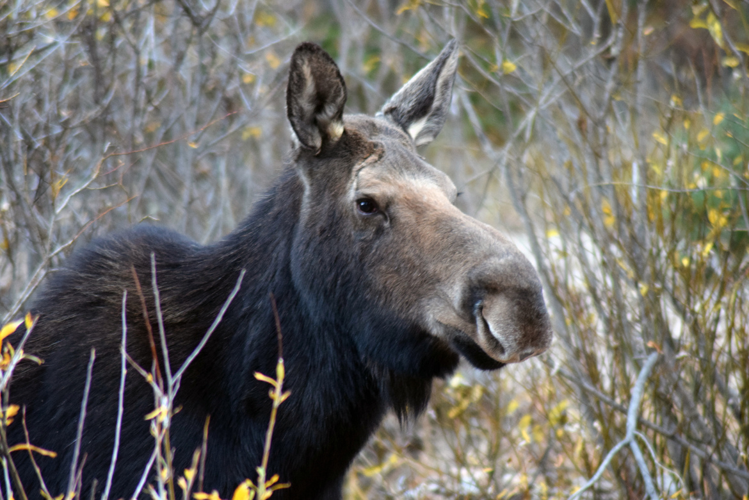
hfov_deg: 5.5
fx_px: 7801
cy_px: 250
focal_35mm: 375
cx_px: 374
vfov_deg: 3.7
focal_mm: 250
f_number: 5
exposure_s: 1/100
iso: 1600
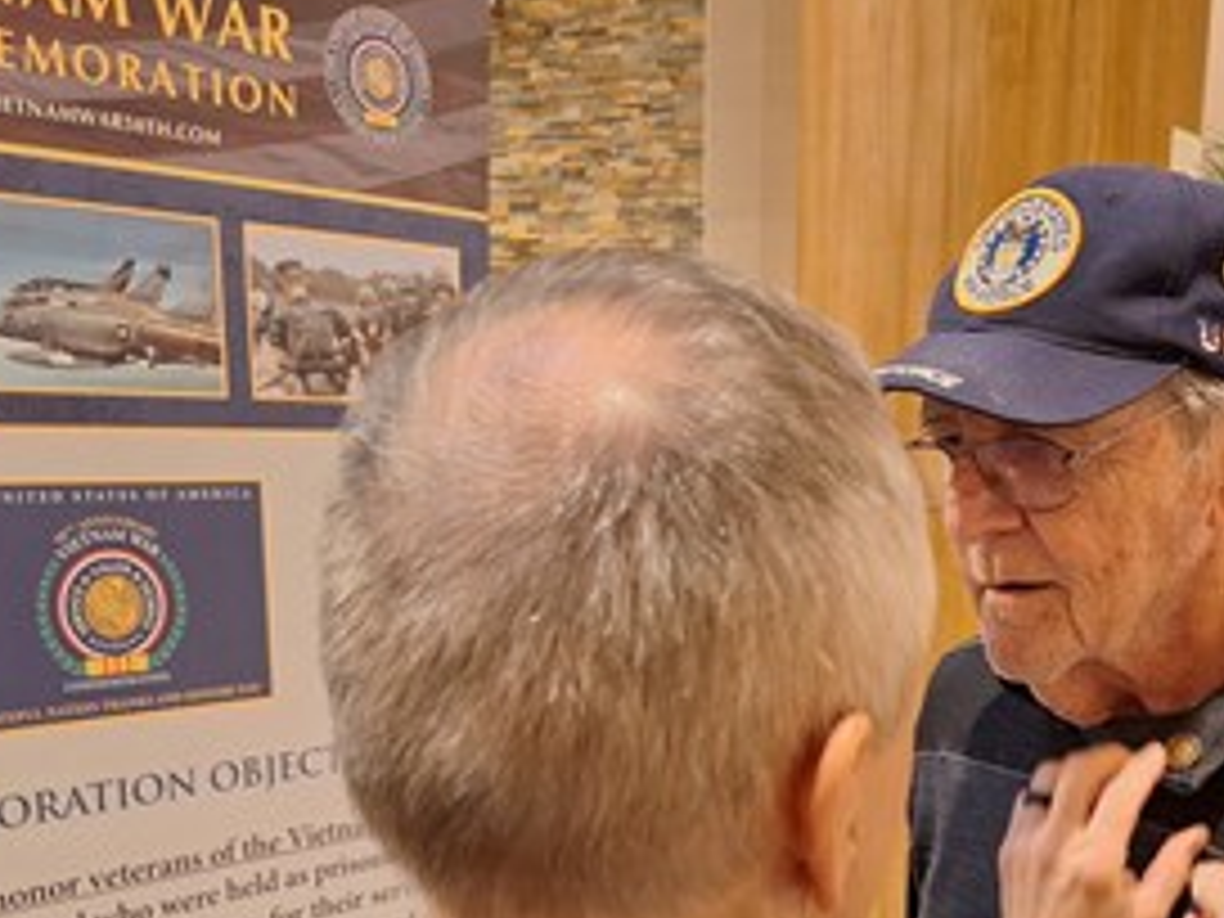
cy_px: 774
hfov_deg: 41.4
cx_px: 844
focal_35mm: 45
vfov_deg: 31.1
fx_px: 1591
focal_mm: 5.54
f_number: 1.8
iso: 200
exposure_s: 1/30
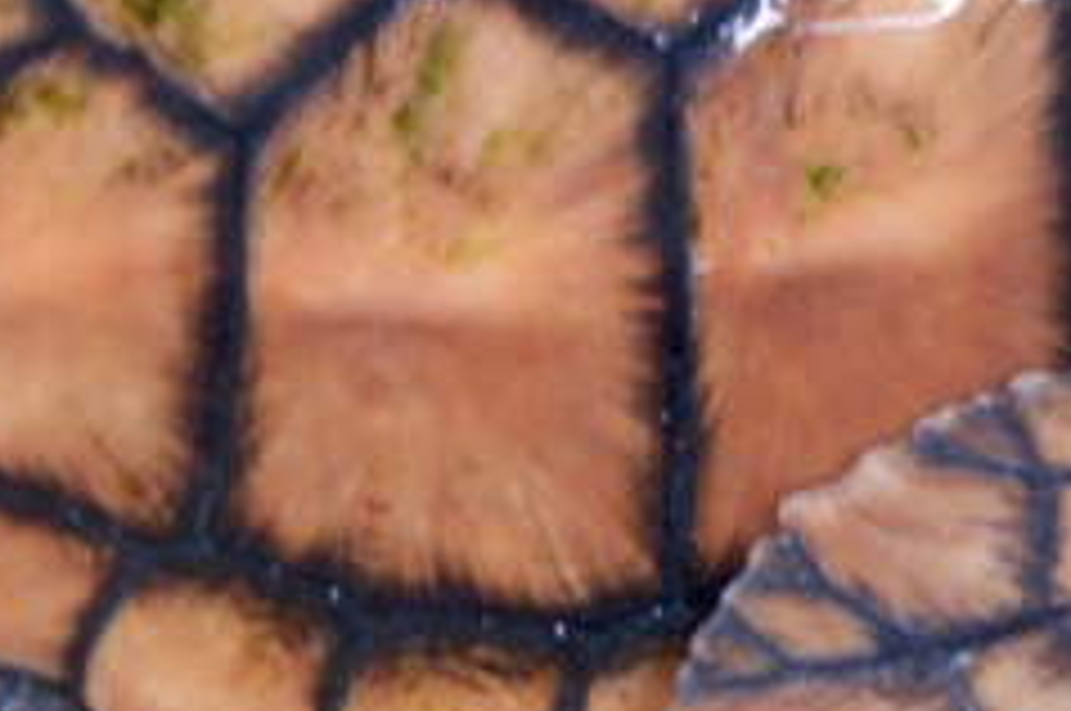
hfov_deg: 3.9
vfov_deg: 2.6
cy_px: -40
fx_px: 15736
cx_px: 878
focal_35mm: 530
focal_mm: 105
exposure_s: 1/50
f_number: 5.6
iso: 400
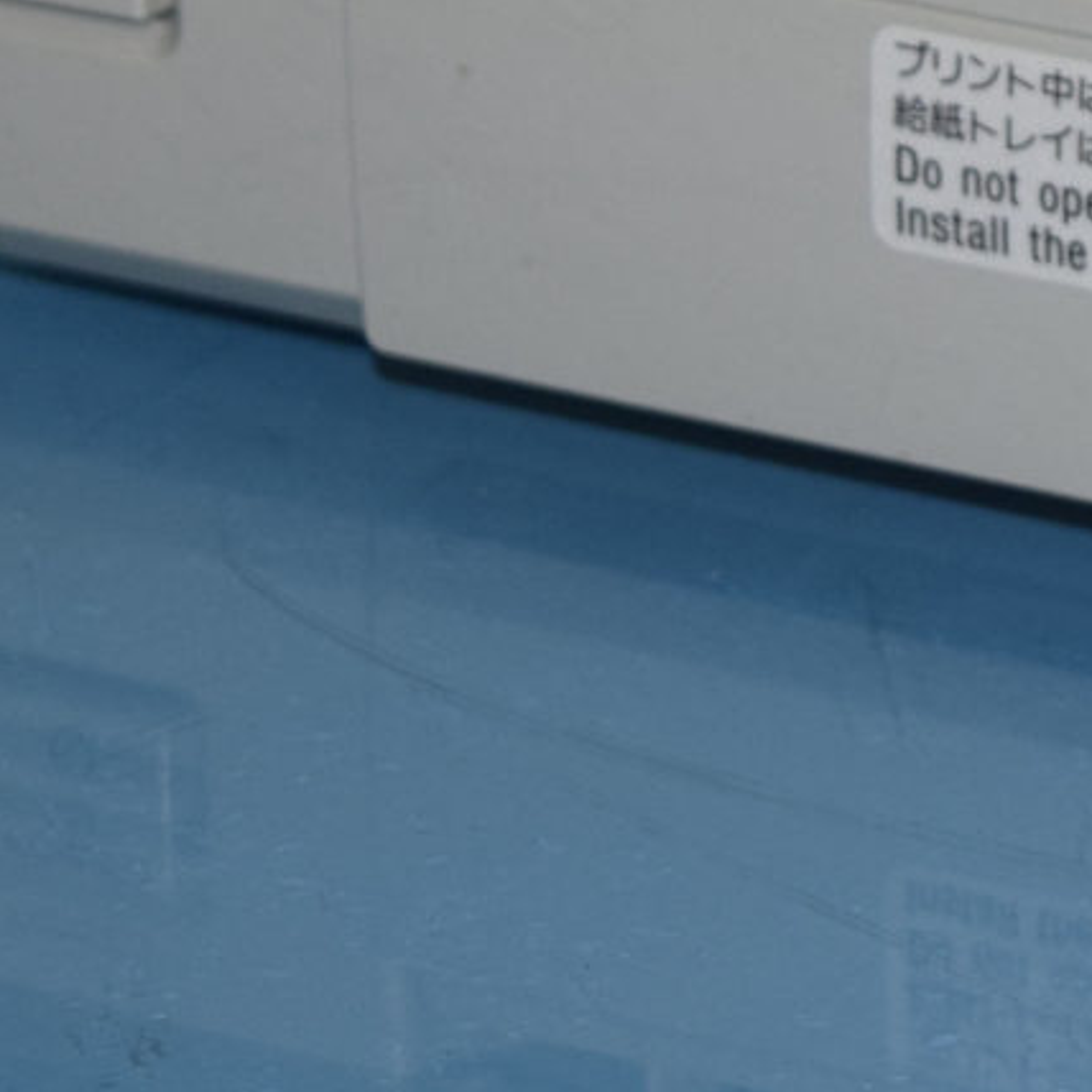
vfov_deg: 5.7
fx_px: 10886
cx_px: 2590
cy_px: -723
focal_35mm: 305
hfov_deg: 5.5
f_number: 5
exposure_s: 1/200
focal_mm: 40
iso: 640
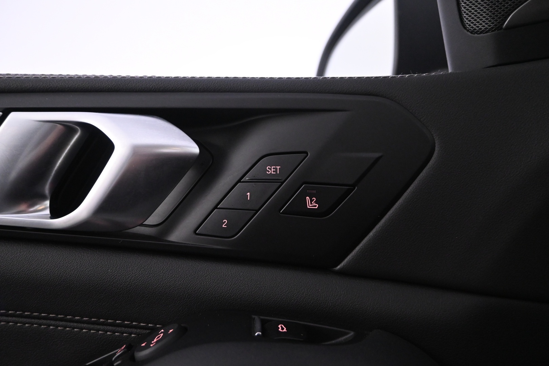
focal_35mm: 26
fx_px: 389
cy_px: 183
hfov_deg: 70.4
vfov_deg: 50.4
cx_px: 274
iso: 3200
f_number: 3.5
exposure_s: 1/60
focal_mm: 17
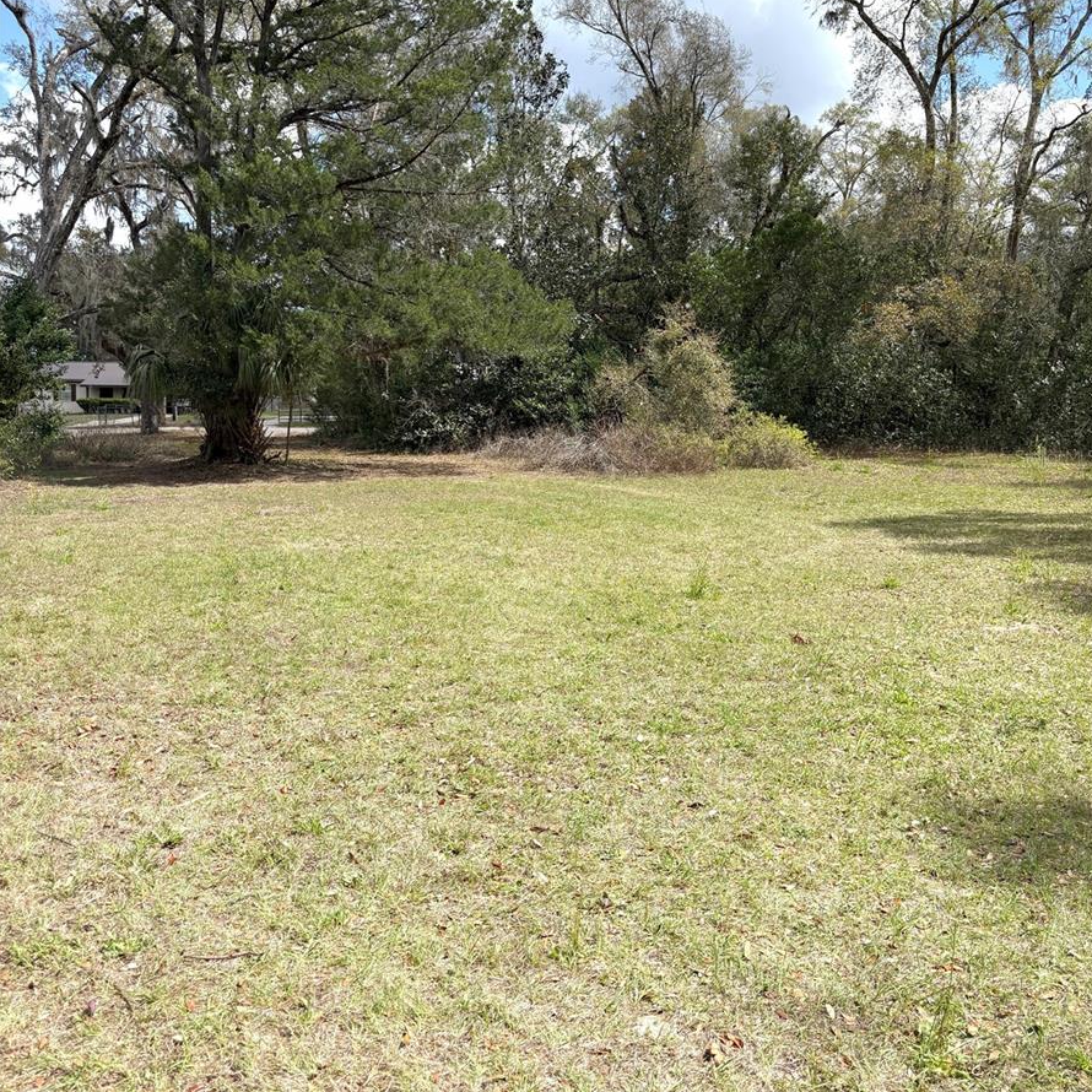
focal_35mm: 31
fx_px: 1106
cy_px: 456
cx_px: 550
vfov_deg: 52.3
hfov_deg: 52.5
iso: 50
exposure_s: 1/3448
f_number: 1.6
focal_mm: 5.96
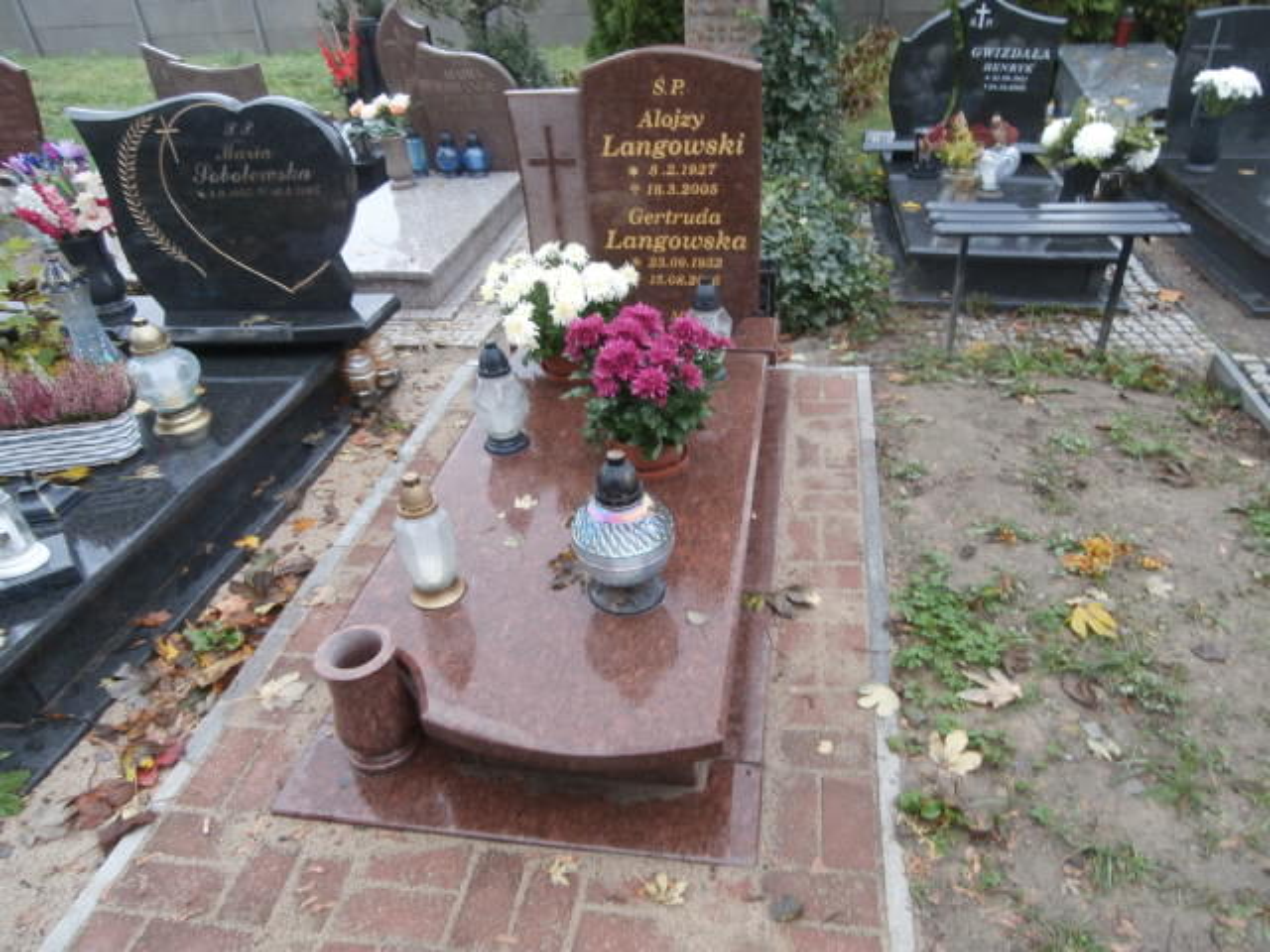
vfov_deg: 56.8
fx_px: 881
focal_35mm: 24
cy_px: 476
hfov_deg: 71.6
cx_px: 635
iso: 100
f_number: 3
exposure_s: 1/30
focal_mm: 4.2
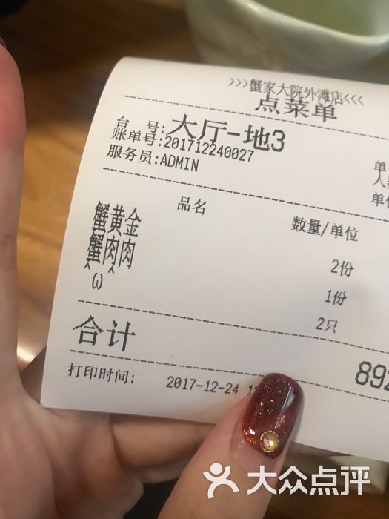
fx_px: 420
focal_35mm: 28
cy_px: 260
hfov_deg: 49.7
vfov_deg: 63.4
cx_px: 194
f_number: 1.8
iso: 64
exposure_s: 1/17
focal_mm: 3.99
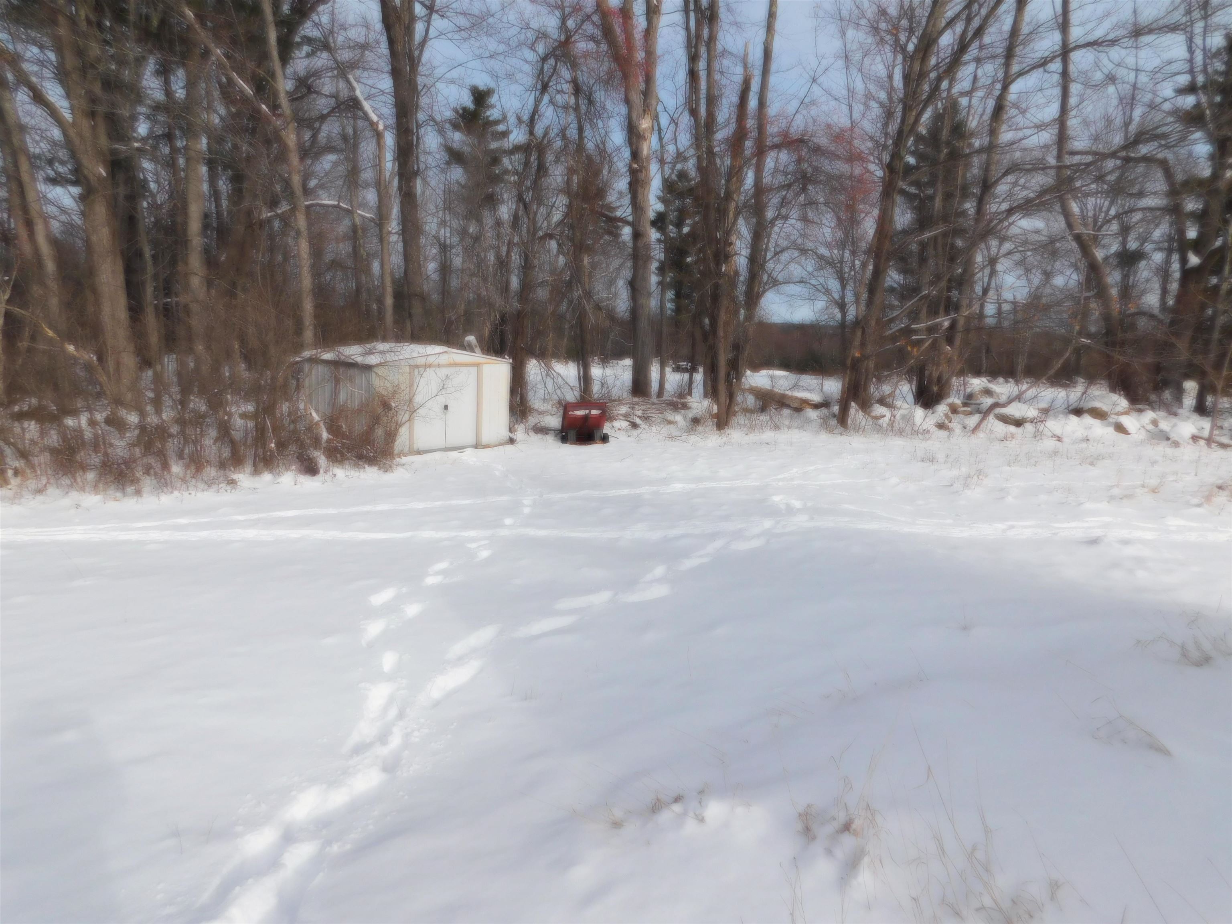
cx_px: 616
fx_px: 819
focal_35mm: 23
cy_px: 462
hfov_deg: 73.9
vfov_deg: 58.9
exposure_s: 1/800
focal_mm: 4
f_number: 6
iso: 125
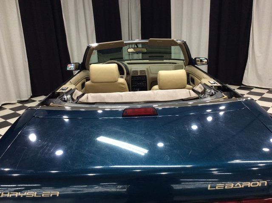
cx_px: 136
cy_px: 102
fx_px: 251
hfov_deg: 56.9
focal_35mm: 32
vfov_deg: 44.1
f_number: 2.4
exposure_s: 1/24
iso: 50
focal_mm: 3.3
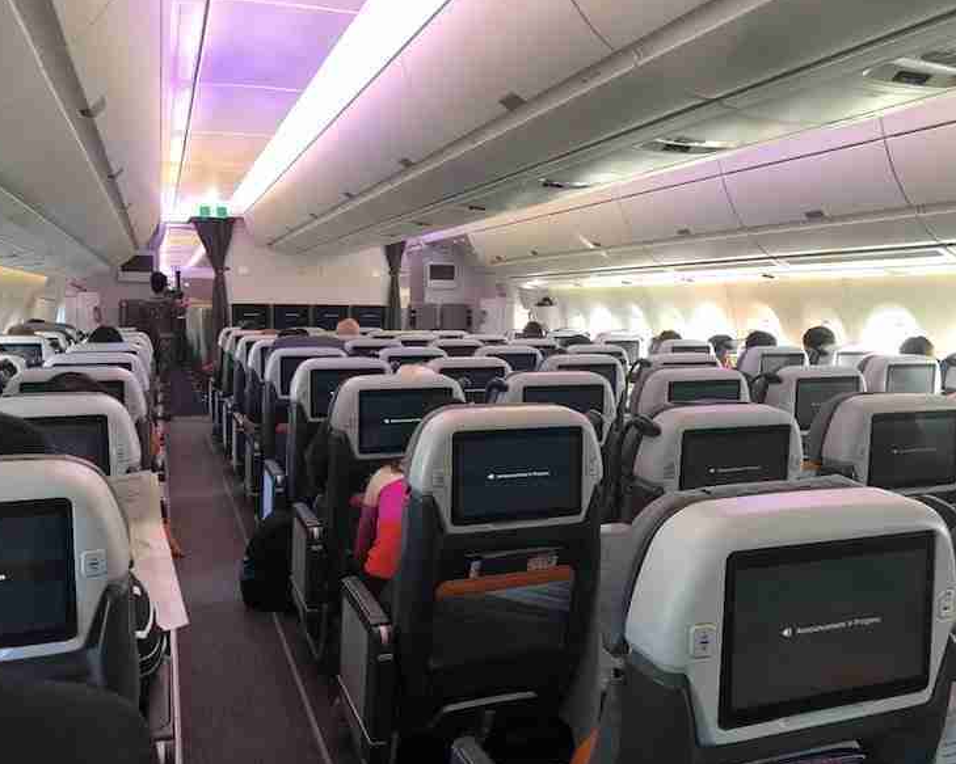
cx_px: 485
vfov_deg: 48.5
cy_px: 387
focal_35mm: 30
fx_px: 849
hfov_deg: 58.8
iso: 40
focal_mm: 3.99
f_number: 1.8
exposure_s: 1/25
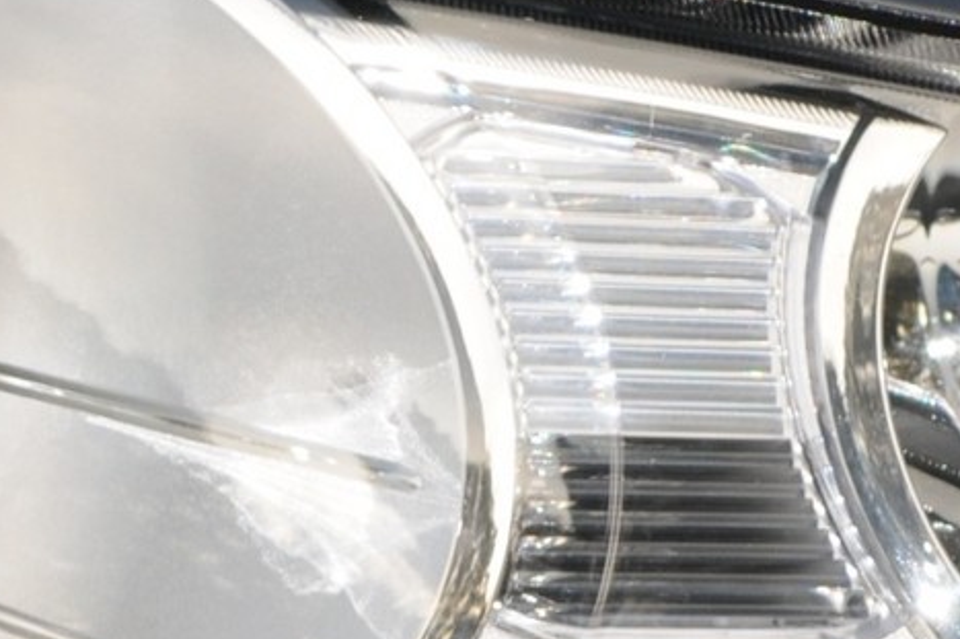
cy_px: 198
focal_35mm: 722
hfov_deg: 2.9
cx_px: 45
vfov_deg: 1.9
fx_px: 19245
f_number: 8
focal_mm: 90
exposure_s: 1/60
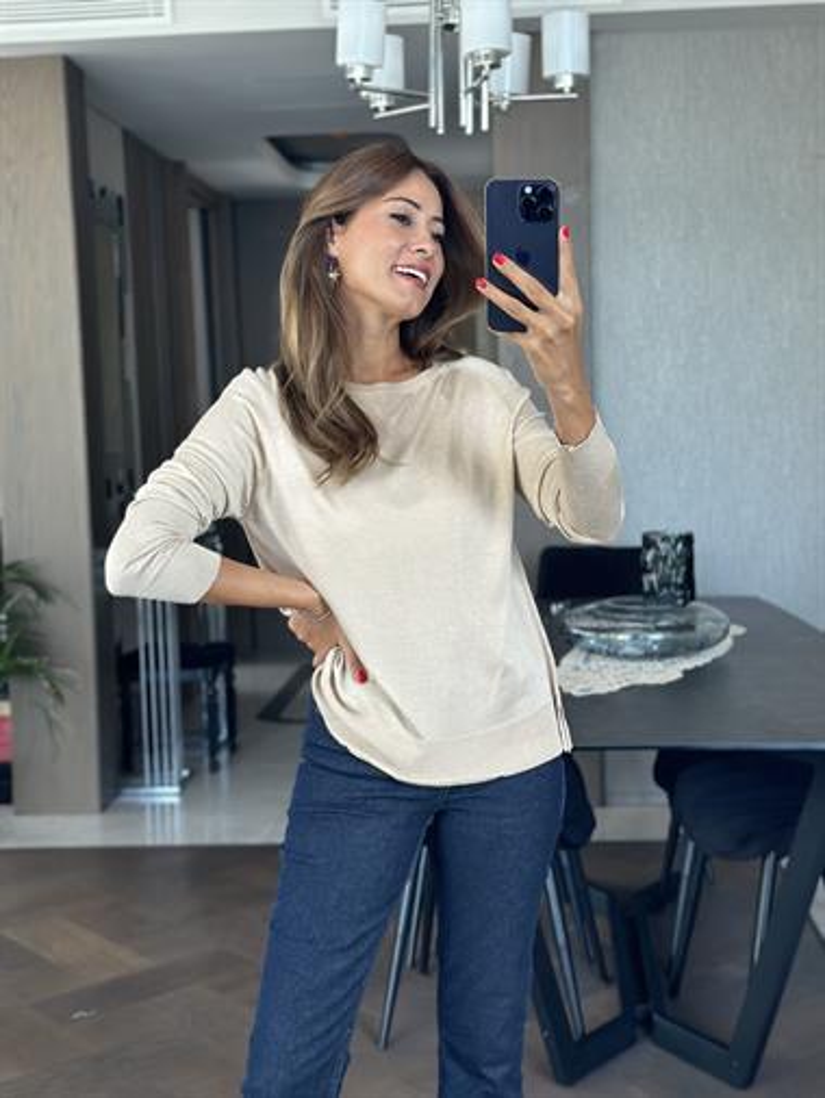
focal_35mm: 48
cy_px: 549
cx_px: 412
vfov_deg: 39.6
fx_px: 1524
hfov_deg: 30.3
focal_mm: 6.86
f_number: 1.78
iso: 125
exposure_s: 1/104
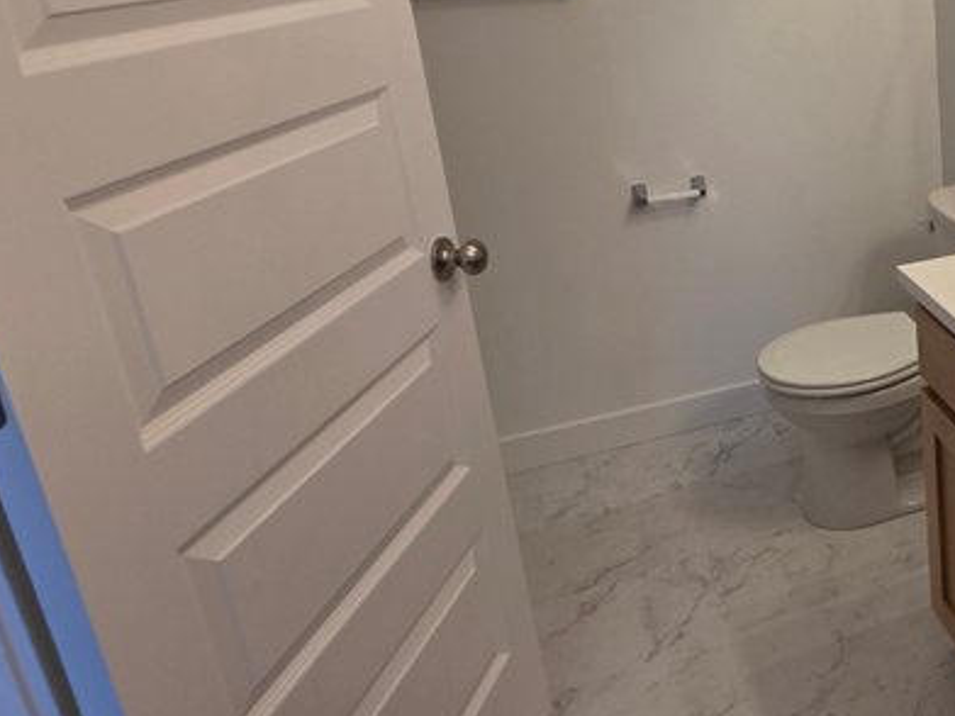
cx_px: 1065
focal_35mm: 34
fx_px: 938
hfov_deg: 42.0
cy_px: 214
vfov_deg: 41.0
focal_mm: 2.2
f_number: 1.9
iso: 50
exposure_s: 1/120
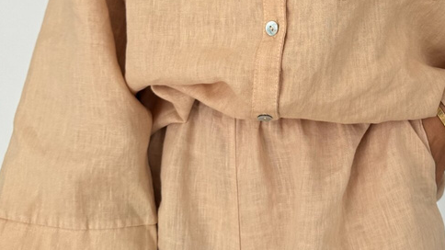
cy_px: -16
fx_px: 637
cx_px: 343
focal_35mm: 54
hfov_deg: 37.4
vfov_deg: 21.2
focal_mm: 6.76
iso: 80
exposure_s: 1/121
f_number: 1.78
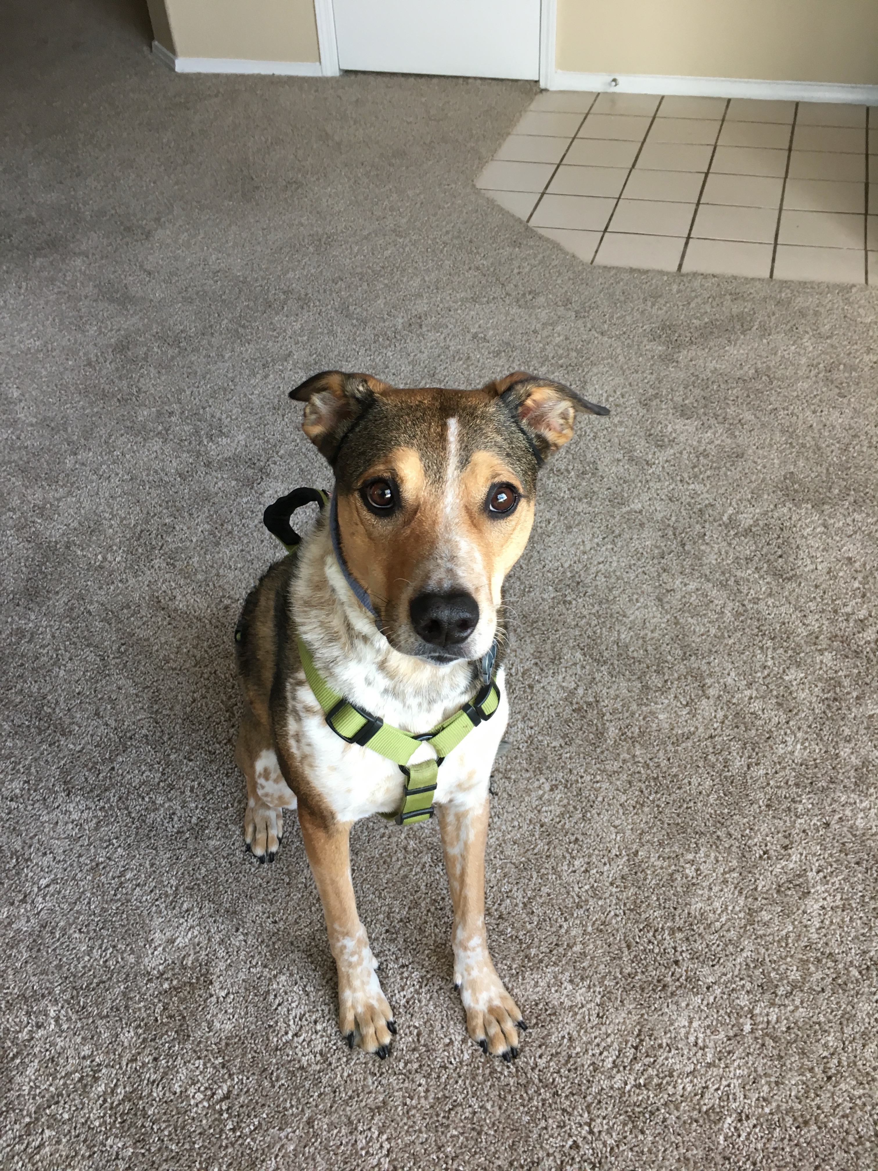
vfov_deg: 61.7
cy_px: 586
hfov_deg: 48.2
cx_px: 439
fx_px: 981
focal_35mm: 29
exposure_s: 1/30
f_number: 2.2
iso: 64
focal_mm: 4.15
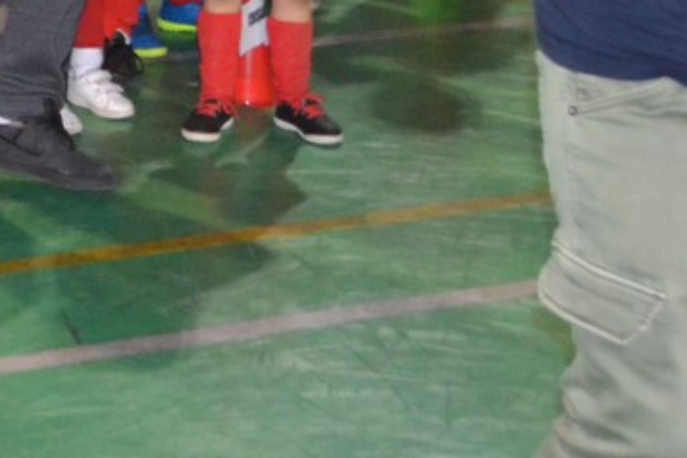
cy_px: -309
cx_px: -266
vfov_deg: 9.4
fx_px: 2671
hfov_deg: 13.9
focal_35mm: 140
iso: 2000
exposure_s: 1/60
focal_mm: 26
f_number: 4.2
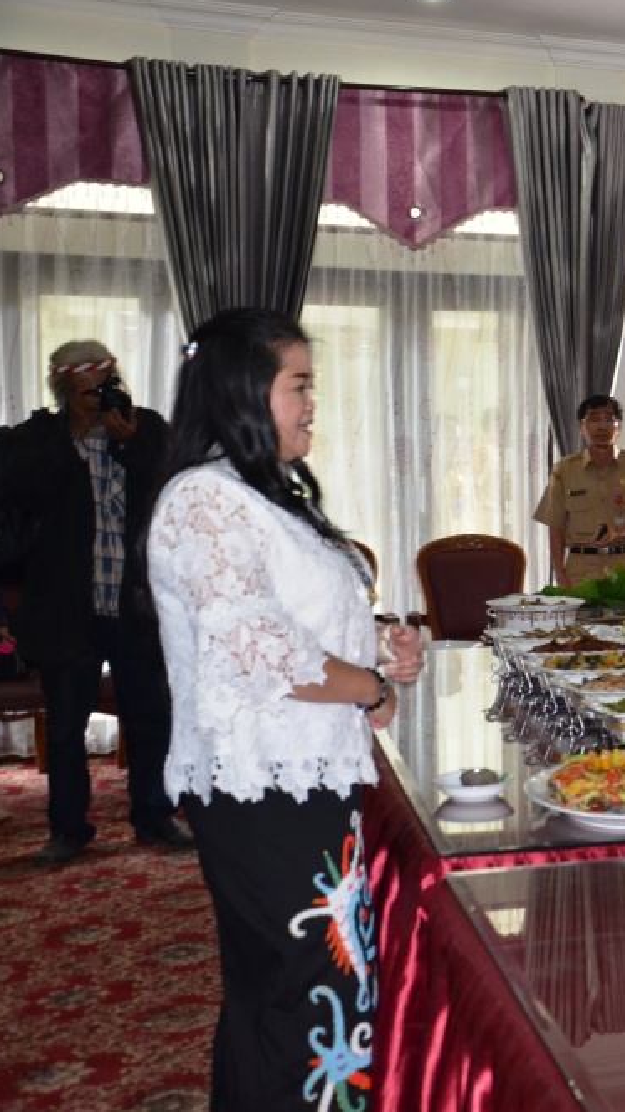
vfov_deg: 40.7
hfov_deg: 21.0
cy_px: 558
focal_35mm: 51
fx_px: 1498
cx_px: 848
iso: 800
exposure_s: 1/60
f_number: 3.8
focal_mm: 21
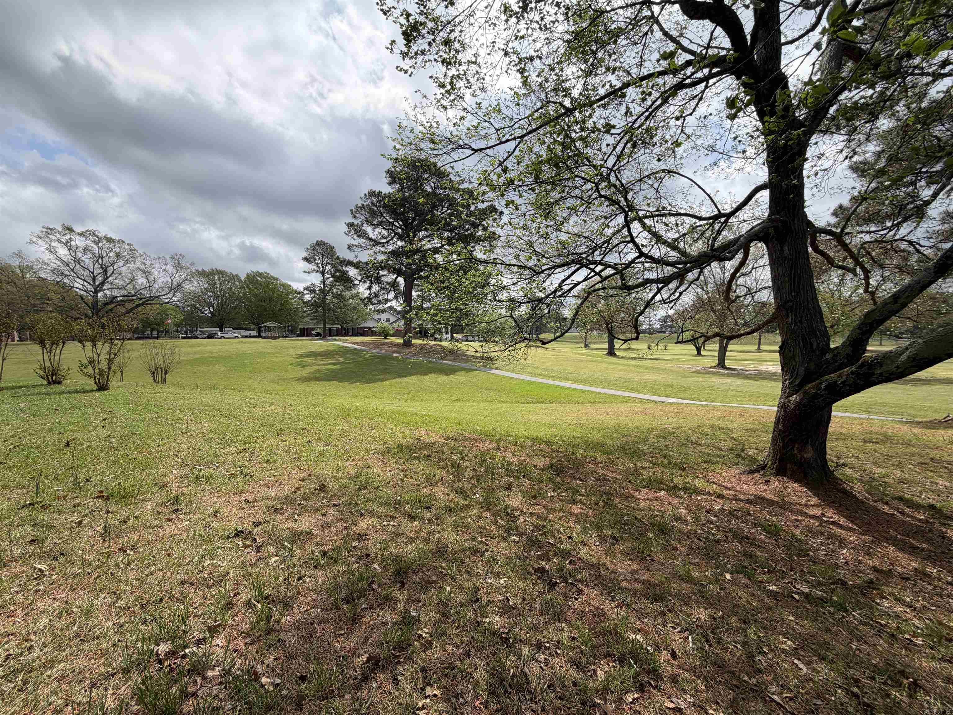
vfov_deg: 85.7
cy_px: 358
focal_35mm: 14
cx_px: 476
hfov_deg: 102.1
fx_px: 385
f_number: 2.2
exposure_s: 1/942
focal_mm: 2.22
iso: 25
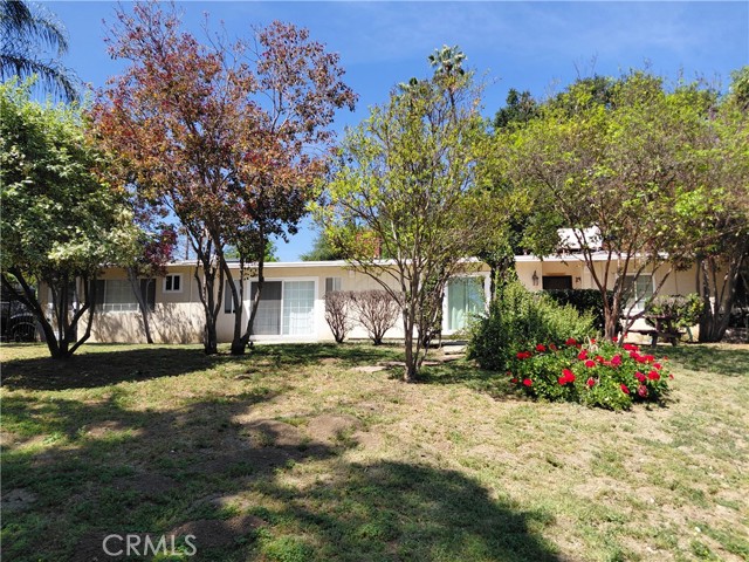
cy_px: 281
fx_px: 541
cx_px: 374
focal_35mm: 25
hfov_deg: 69.4
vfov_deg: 54.9
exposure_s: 1/1491
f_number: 1.8
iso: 50
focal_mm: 4.69
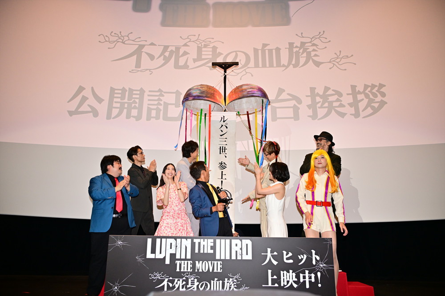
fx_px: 297
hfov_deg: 73.8
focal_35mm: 24
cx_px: 222
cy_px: 148
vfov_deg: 53.1
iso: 1250
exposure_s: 1/200
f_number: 4
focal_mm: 24
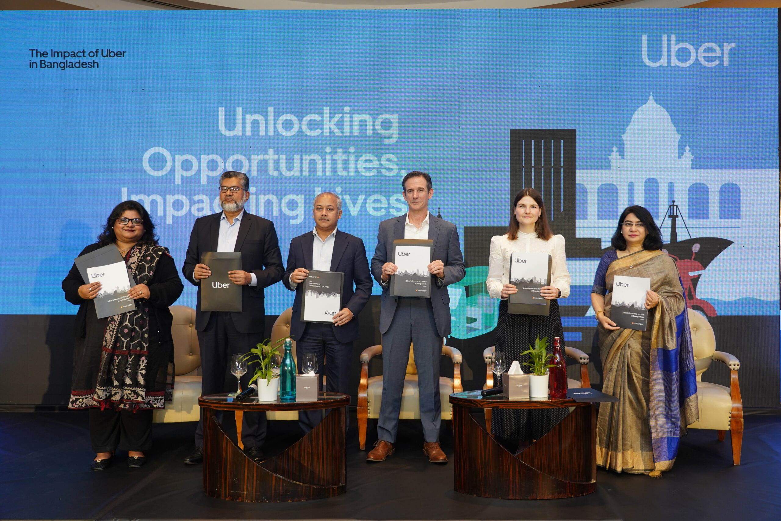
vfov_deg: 41.1
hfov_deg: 58.7
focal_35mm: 32
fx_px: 694
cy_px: 260
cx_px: 390
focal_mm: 32
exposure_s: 1/125
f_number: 4
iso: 1000
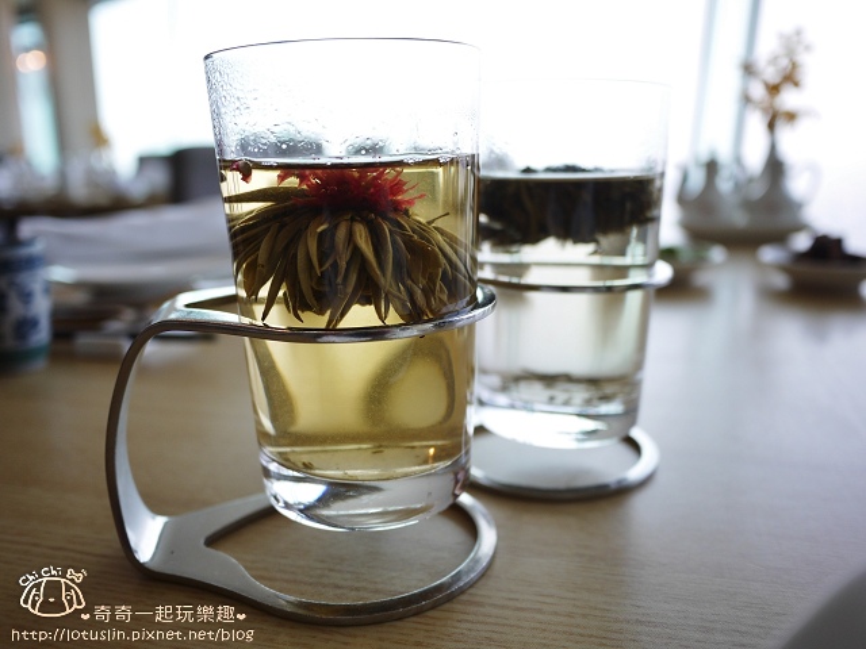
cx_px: 433
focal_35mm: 28
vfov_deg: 49.7
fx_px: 700
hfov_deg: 63.4
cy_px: 324
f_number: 2.5
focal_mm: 14
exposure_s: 1/500
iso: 100
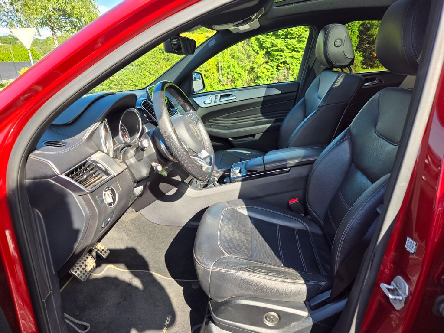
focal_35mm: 23
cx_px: 222
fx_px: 295
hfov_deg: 73.9
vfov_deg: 58.9
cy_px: 166
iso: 80
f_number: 1.8
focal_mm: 5.4
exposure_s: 1/673
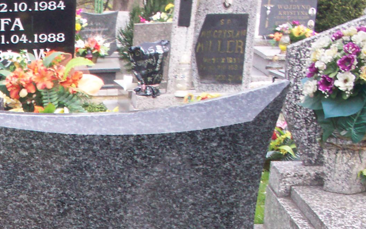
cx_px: -72
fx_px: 938
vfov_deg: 13.3
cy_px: 322
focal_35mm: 94
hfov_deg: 20.6
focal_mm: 6
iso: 100
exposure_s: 1/77.1
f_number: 4.5
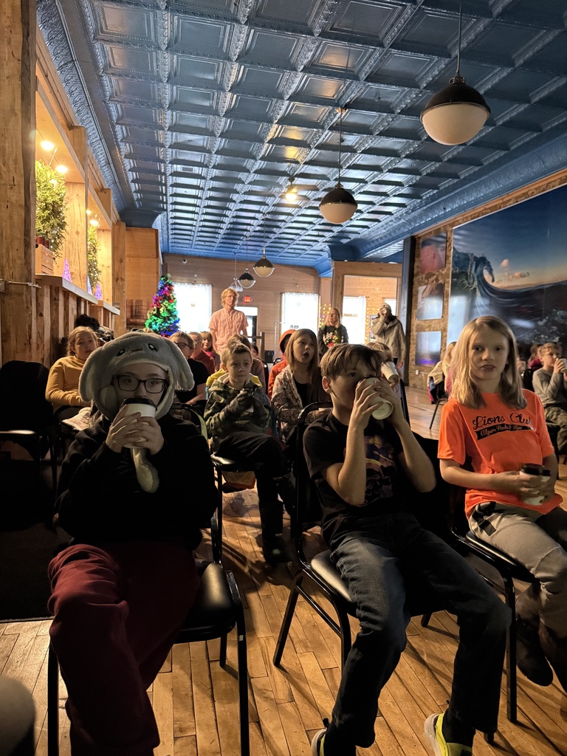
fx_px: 524
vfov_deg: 71.6
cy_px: 378
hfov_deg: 56.8
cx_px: 284
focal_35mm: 24
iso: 1600
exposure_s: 1/24
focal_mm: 6.76
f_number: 1.78
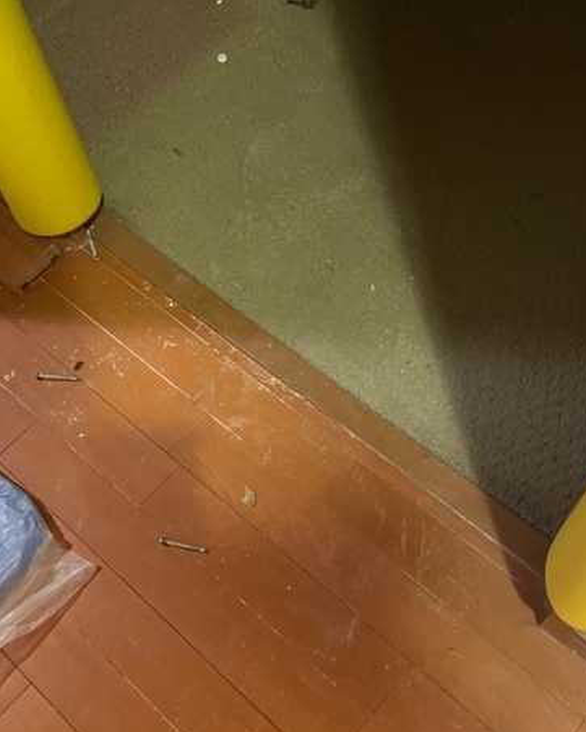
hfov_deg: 41.2
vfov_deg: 49.9
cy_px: 440
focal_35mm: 36
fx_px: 780
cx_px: 284
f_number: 1.6
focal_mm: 4.2
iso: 800
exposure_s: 1/30
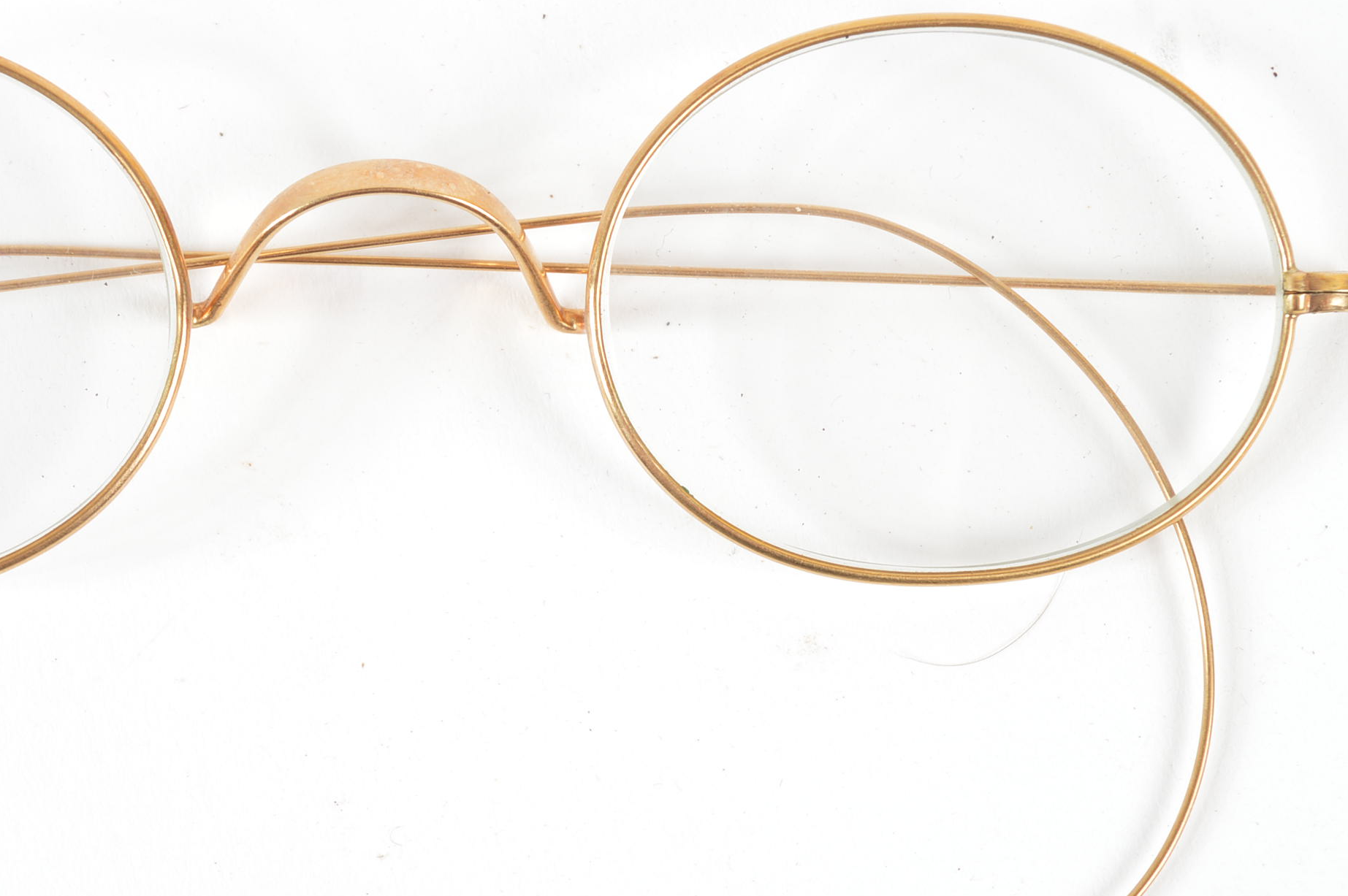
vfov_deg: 18.0
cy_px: 504
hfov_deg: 26.4
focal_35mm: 76
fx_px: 2837
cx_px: 355
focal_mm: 31
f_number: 11
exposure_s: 1/100
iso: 100
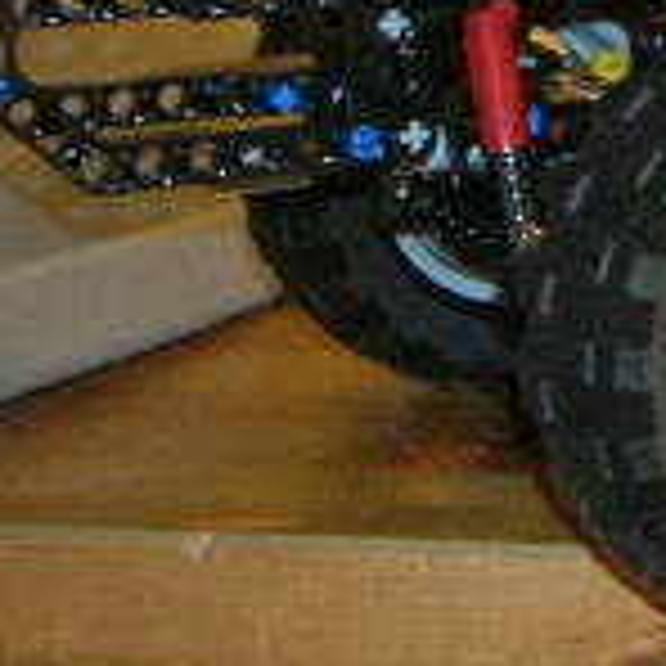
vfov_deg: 11.2
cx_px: 1296
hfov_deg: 10.6
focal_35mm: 153
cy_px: -184
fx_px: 3330
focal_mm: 6.6
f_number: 3
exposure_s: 1/3
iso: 200
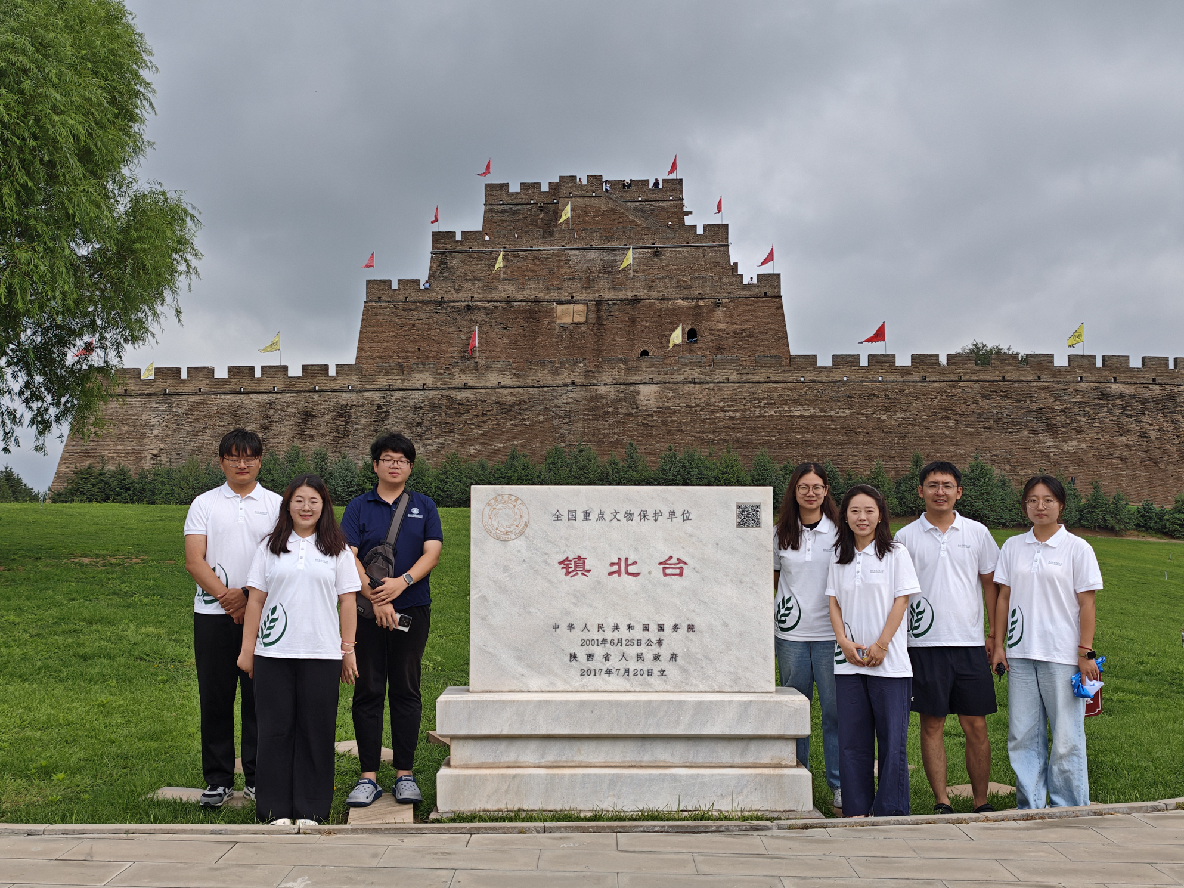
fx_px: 1129
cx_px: 601
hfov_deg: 55.4
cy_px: 450
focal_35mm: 33
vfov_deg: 42.9
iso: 50
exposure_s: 1/2764
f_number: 1.44
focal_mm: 6.68
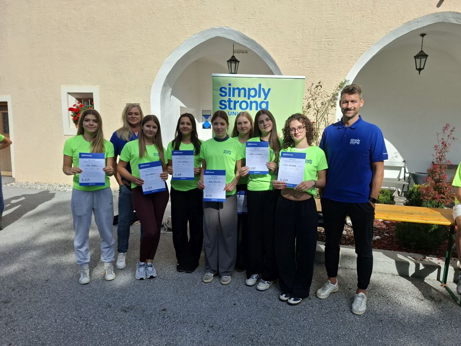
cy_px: 173
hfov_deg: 73.9
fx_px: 306
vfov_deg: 58.9
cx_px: 230
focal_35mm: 23
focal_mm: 5.54
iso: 50
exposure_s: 1/2500
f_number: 1.8
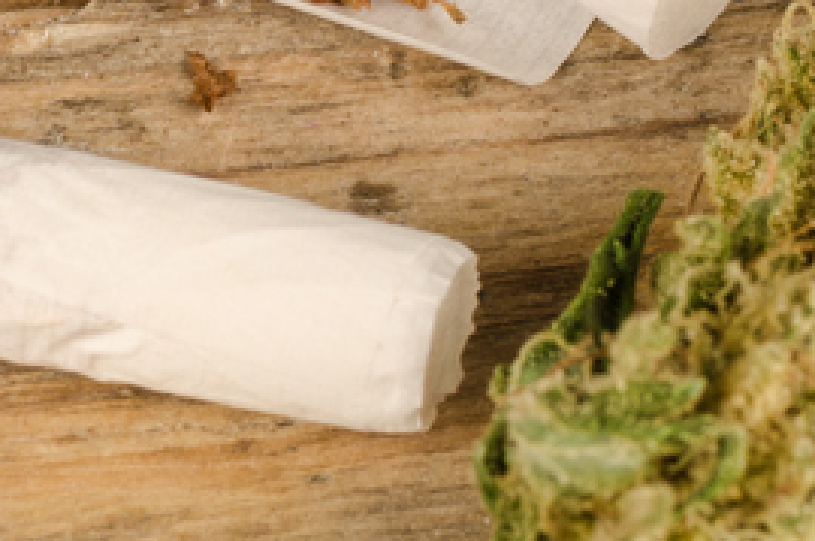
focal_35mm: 630
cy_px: -168
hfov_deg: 3.3
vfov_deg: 2.2
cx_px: 487
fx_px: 14237
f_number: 18
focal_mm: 90
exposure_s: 1/125
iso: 100
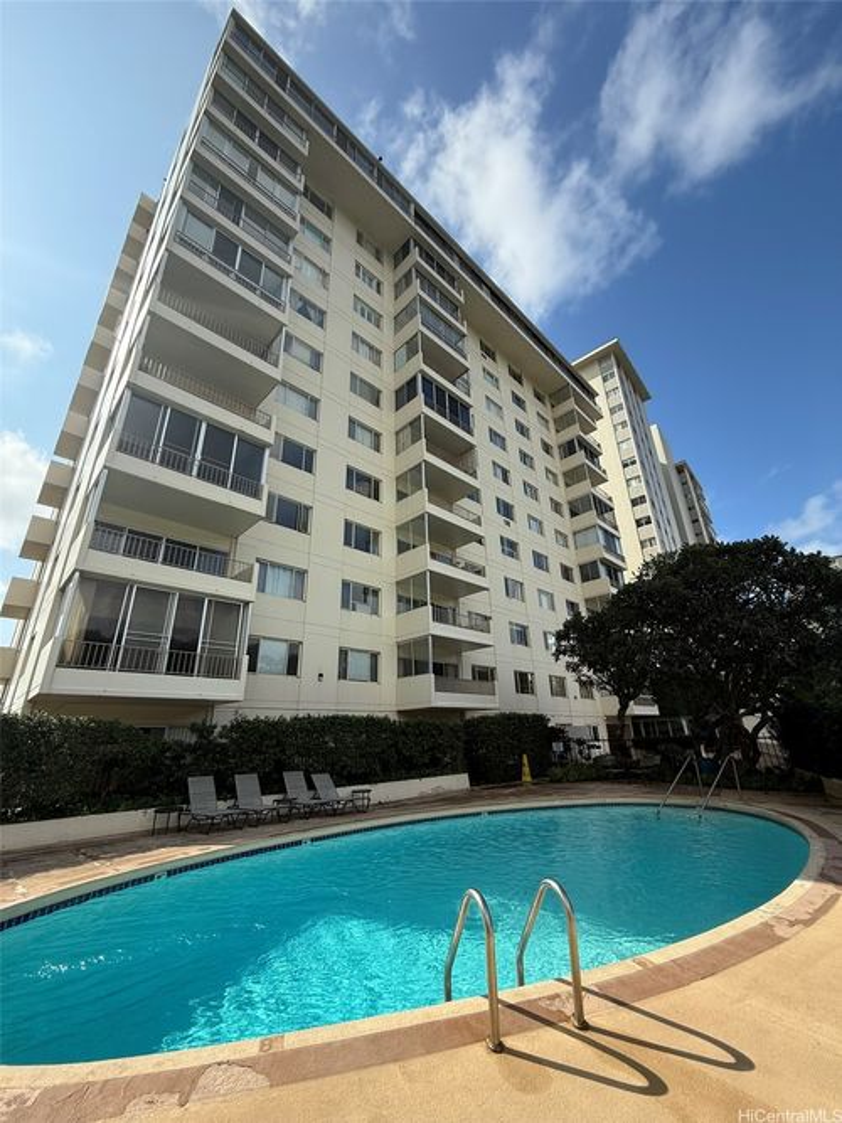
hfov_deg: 85.7
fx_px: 454
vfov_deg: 102.1
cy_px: 562
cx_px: 421
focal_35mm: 14
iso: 50
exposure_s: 1/1339
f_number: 2.2
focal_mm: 2.22
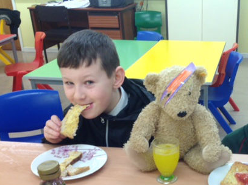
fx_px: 393
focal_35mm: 55
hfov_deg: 34.1
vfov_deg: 26.1
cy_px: 145
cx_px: 194
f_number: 2.4
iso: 50
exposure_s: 1/24
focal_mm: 4.28
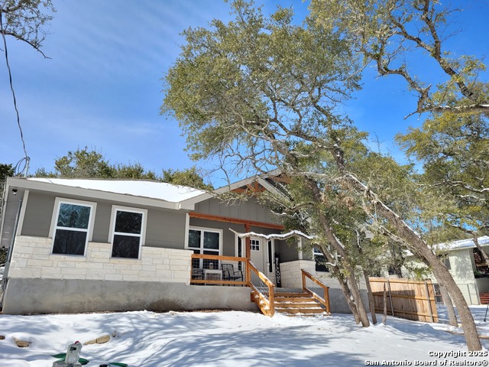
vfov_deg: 53.1
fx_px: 367
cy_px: 184
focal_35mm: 26
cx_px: 244
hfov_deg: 67.3
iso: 40
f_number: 1.8
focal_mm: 5.4
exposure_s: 1/2099
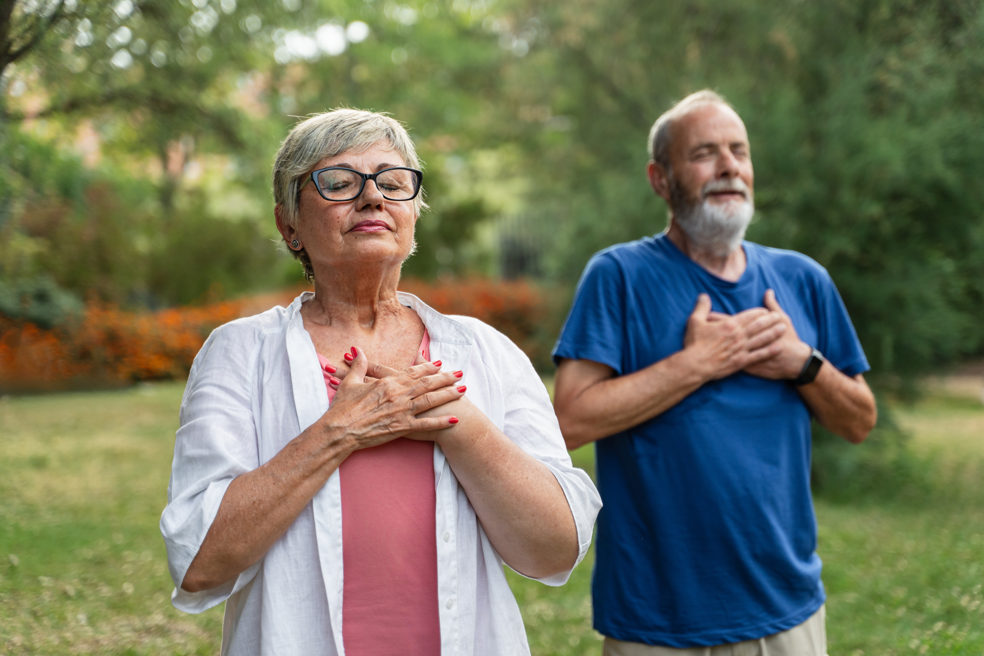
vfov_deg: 20.9
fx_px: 1777
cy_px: 328
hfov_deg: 31.0
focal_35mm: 65
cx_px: 492
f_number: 2.8
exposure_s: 1/800
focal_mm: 65
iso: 500
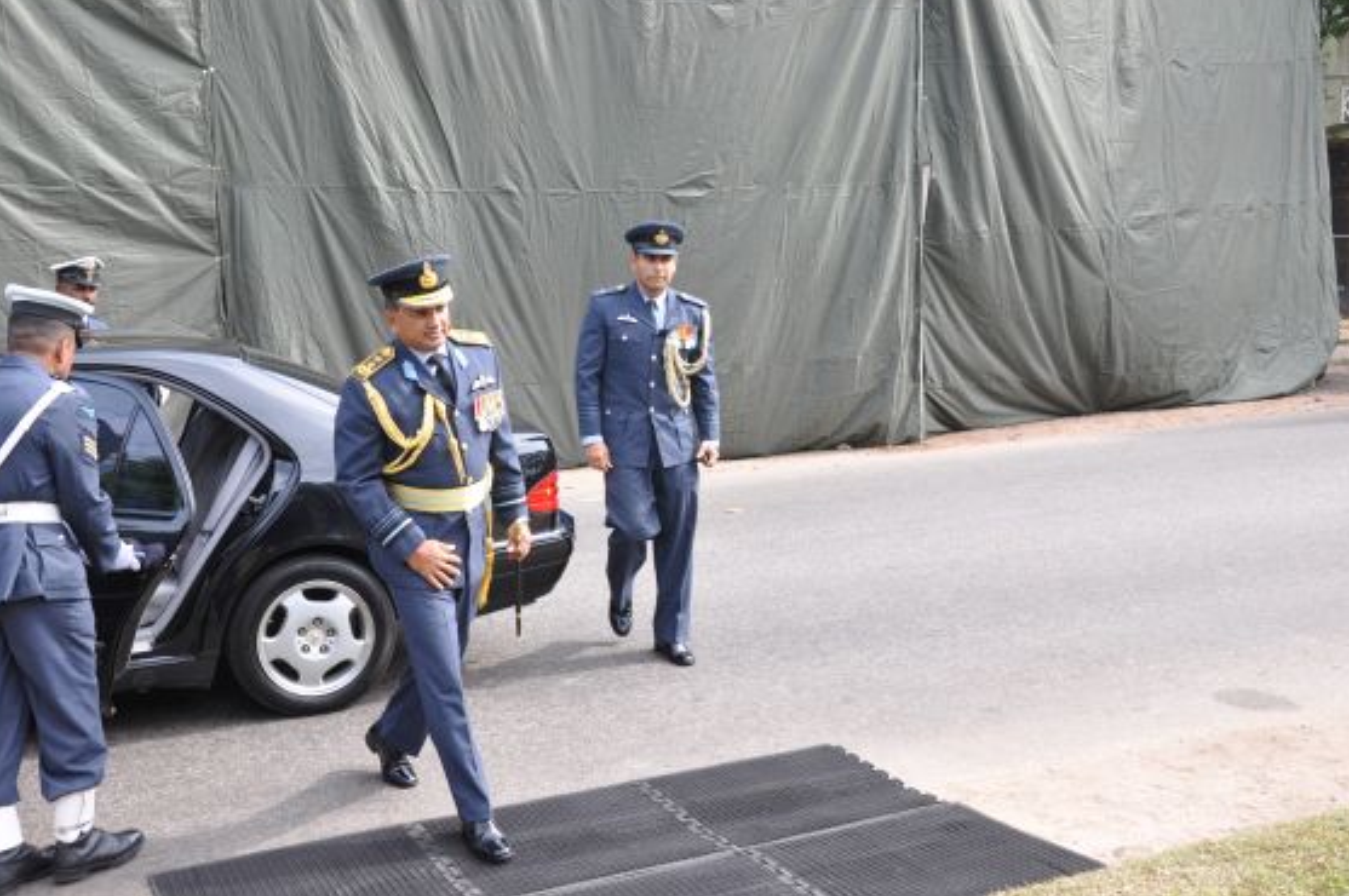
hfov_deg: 46.4
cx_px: 666
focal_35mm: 42
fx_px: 1572
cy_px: 450
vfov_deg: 31.8
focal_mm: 26
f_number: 8
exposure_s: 1/125
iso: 250
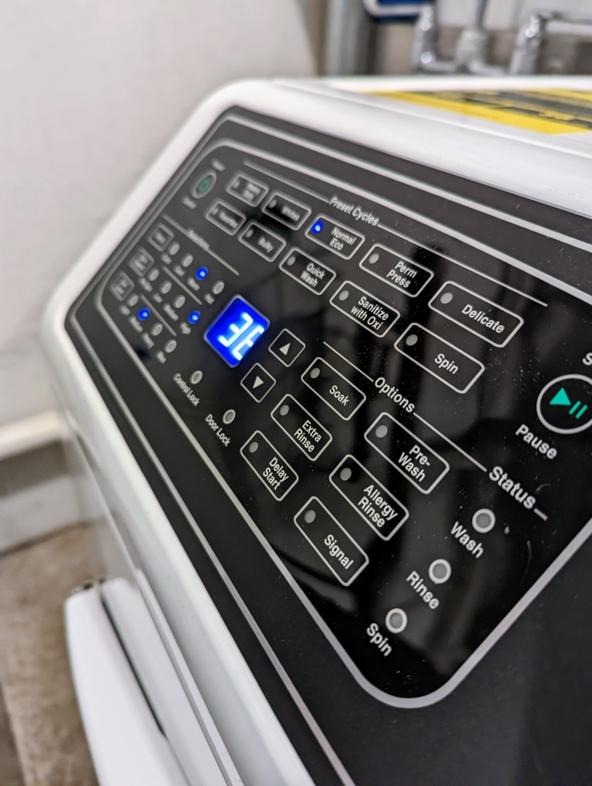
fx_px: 546
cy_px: 393
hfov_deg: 56.9
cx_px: 296
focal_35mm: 24
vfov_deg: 71.5
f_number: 1.85
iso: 532
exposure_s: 1/120
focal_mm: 6.81
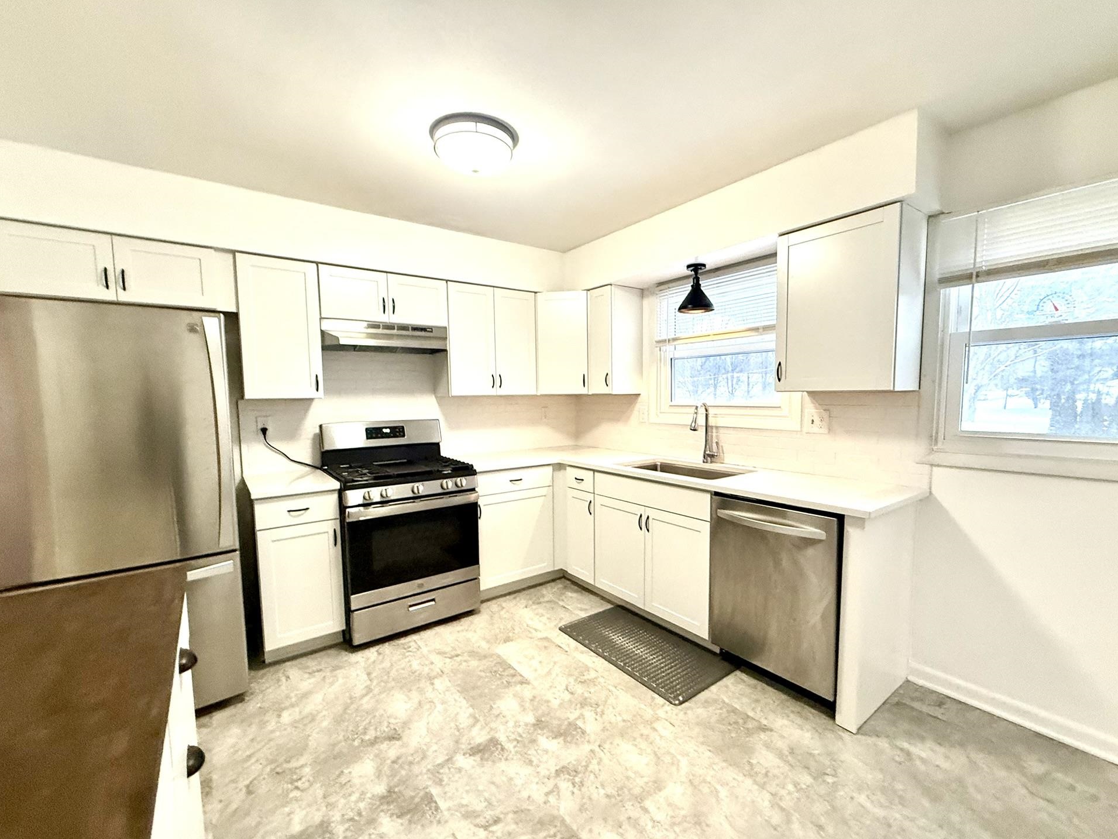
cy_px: 436
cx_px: 576
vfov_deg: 81.7
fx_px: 485
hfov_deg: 98.1
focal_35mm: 15
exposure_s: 1/60
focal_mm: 2.22
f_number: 2.2
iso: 320
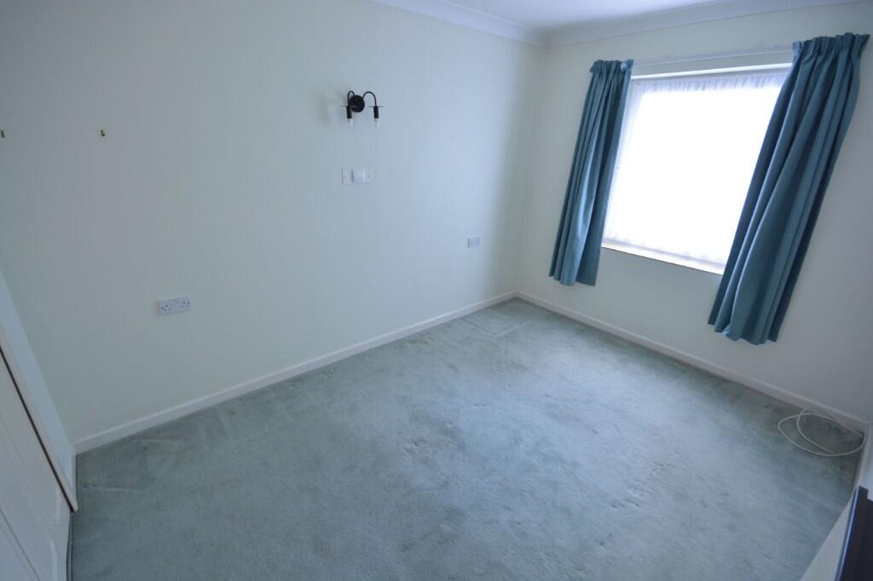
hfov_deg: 100.4
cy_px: 290
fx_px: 364
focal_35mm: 15
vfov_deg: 77.3
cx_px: 436
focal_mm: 10
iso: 400
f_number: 8
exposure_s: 1/8
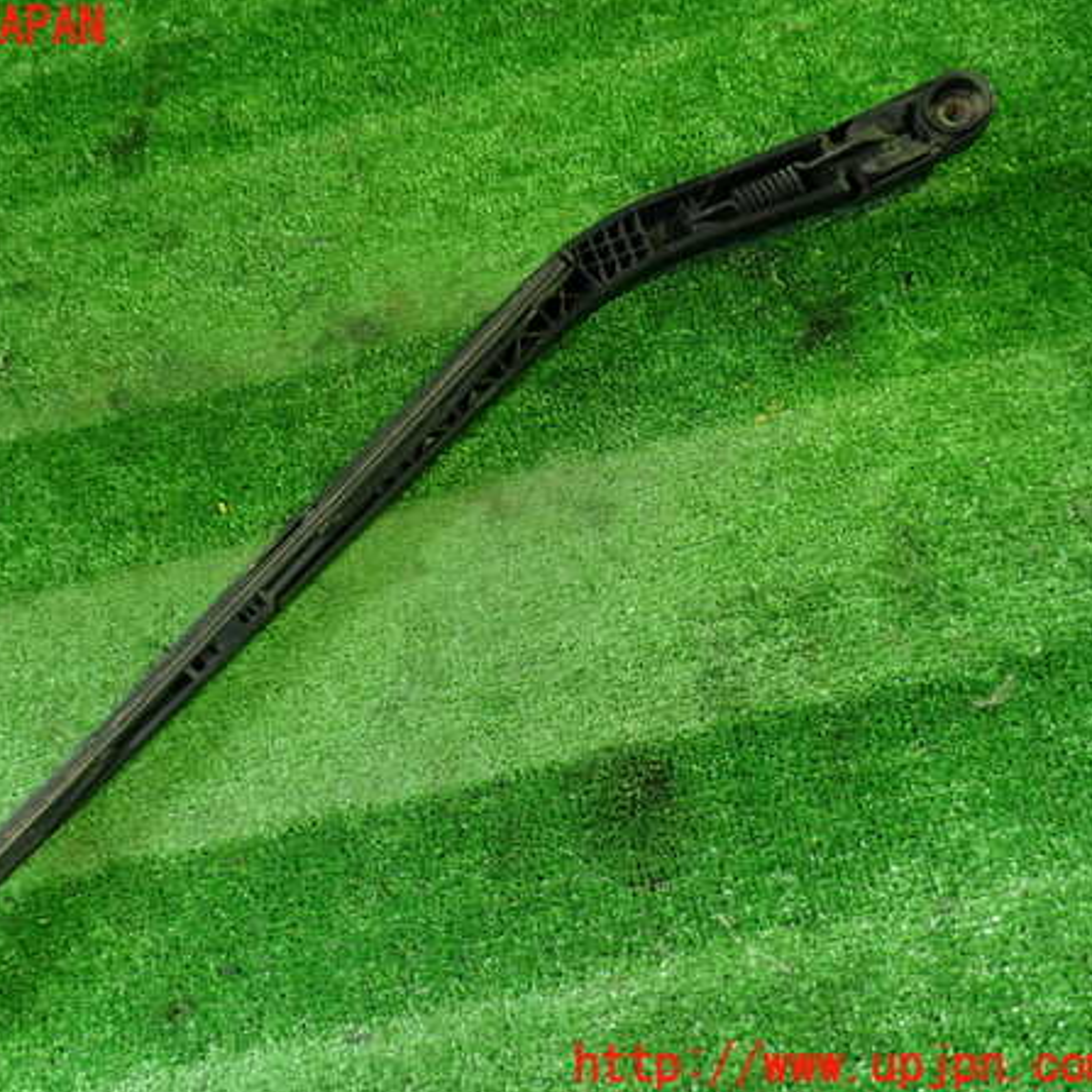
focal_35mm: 38
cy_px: 547
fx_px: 1356
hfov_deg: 43.4
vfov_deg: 43.9
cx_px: 393
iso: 320
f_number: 2.4
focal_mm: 5.79
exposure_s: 1/30
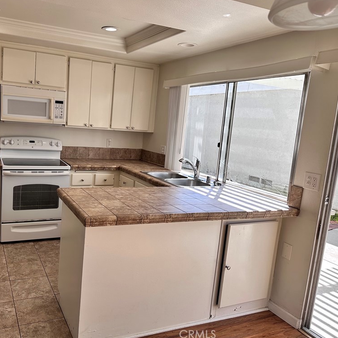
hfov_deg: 54.5
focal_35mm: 29
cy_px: 167
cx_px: 114
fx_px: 320
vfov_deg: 55.6
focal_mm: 6.86
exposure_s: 1/797
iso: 80
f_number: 1.78
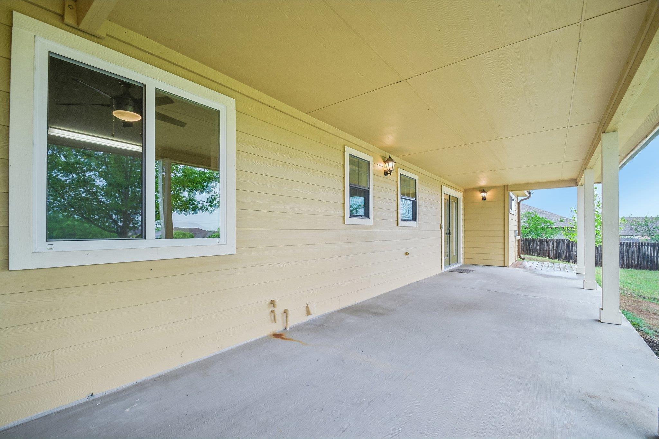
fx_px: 275
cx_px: 330
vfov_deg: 77.3
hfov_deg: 100.4
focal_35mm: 15
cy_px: 220
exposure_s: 1/30
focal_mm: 10
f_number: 8
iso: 400
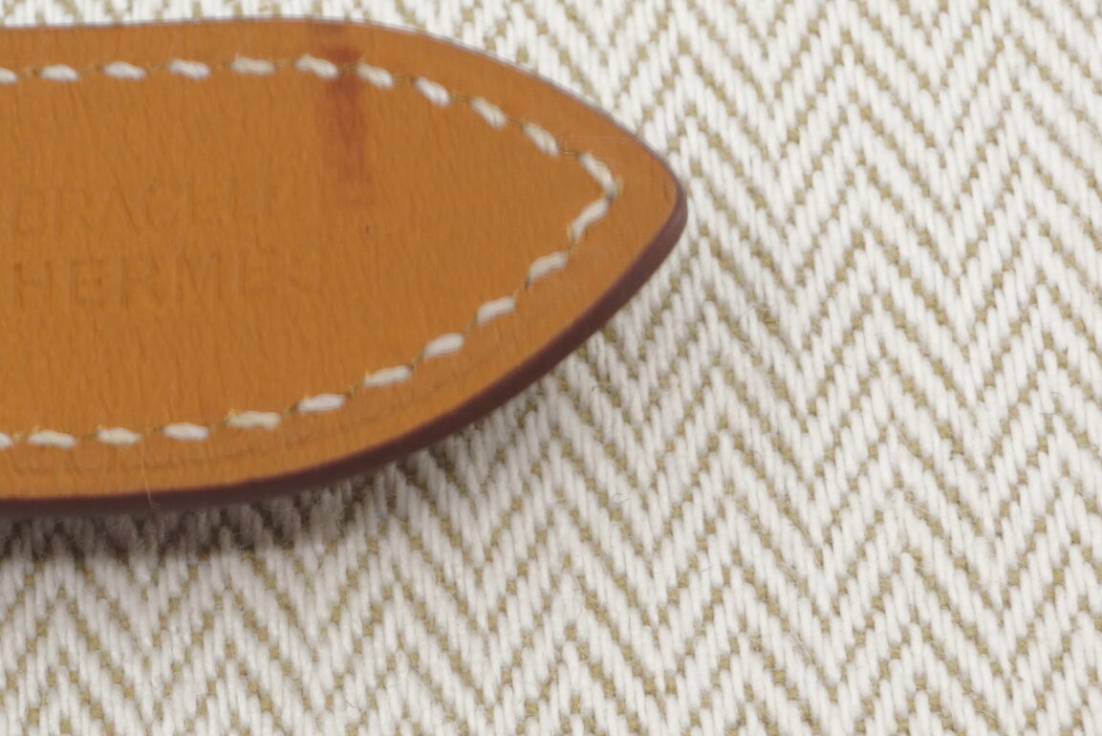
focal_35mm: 183
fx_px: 5608
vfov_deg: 7.5
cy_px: 315
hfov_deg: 11.1
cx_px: -31
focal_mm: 55
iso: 200
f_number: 22
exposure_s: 1/3
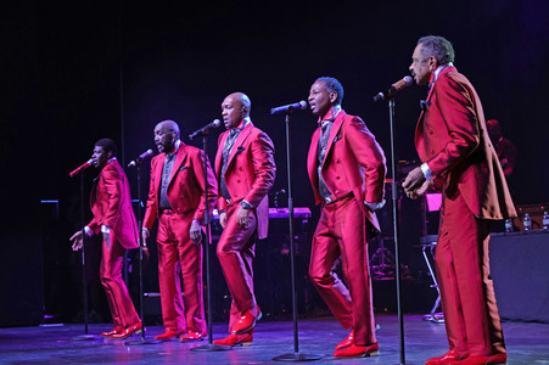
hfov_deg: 31.0
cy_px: 182
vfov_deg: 20.9
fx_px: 990
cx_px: 274
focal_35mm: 65
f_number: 5.6
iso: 1600
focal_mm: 65
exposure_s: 1/160
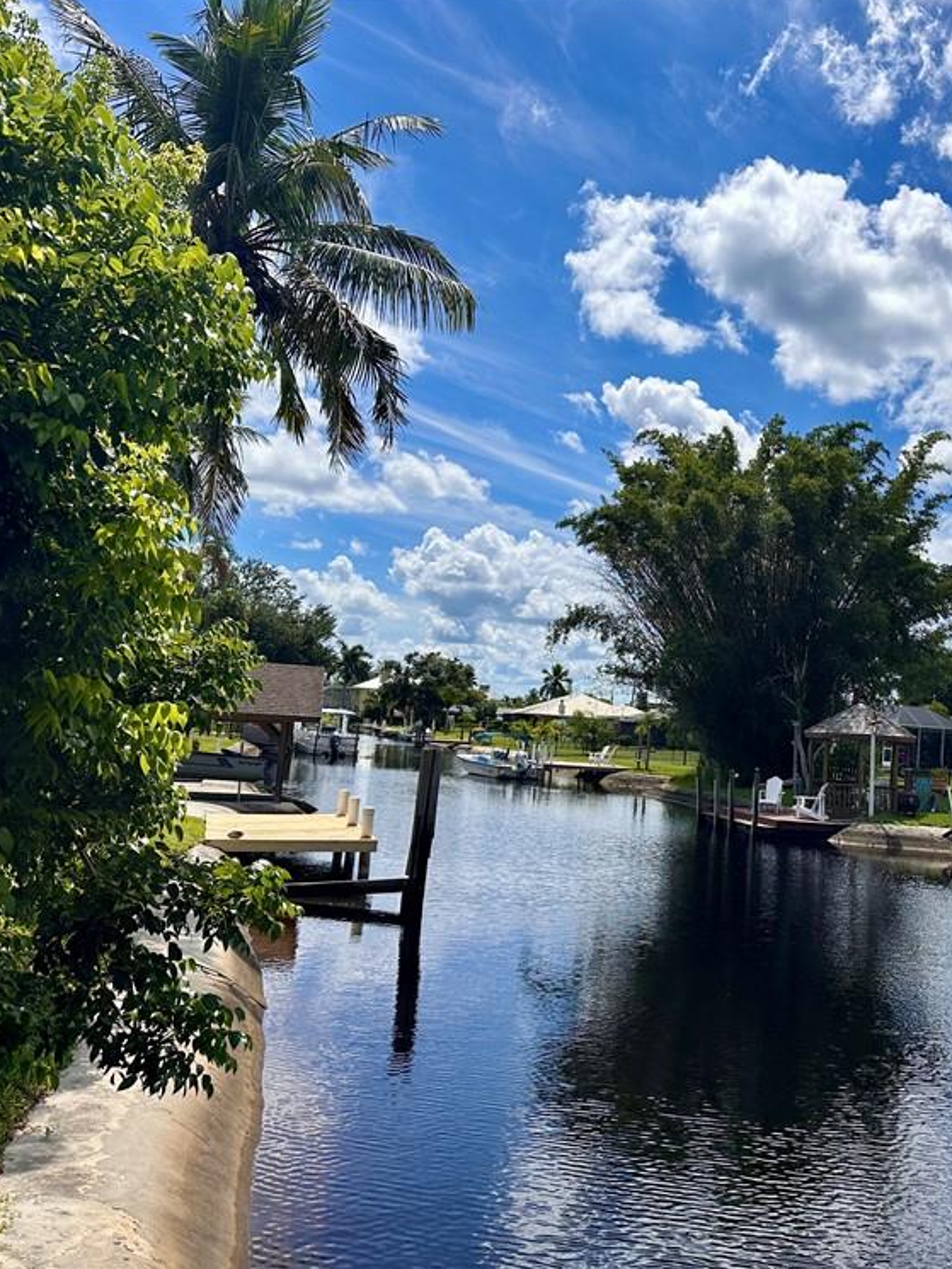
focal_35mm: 33
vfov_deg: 55.3
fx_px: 1210
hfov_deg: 41.4
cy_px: 644
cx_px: 741
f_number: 1.78
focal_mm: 6.86
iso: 80
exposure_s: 1/10753
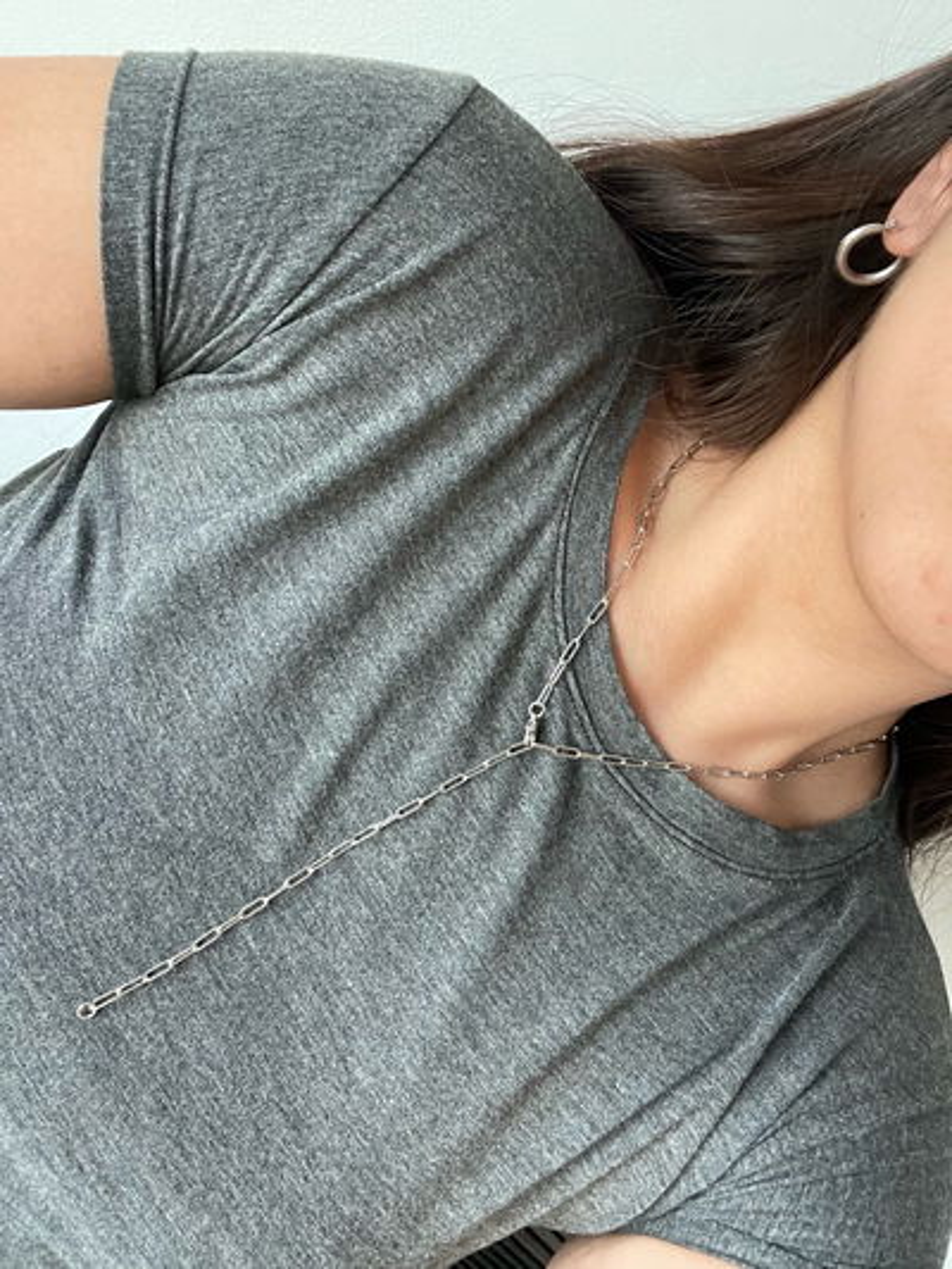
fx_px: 1100
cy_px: 634
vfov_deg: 60.0
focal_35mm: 30
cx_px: 476
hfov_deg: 46.8
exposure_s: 1/52
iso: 400
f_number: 2.2
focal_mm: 2.71
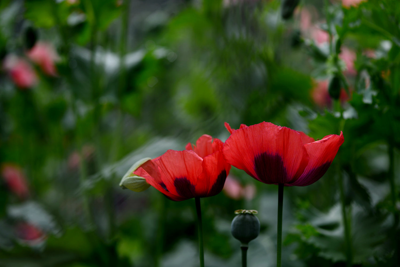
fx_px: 1167
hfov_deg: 19.5
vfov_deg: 13.0
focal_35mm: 105
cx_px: 200
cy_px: 134
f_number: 4
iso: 100
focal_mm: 105
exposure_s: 1/500
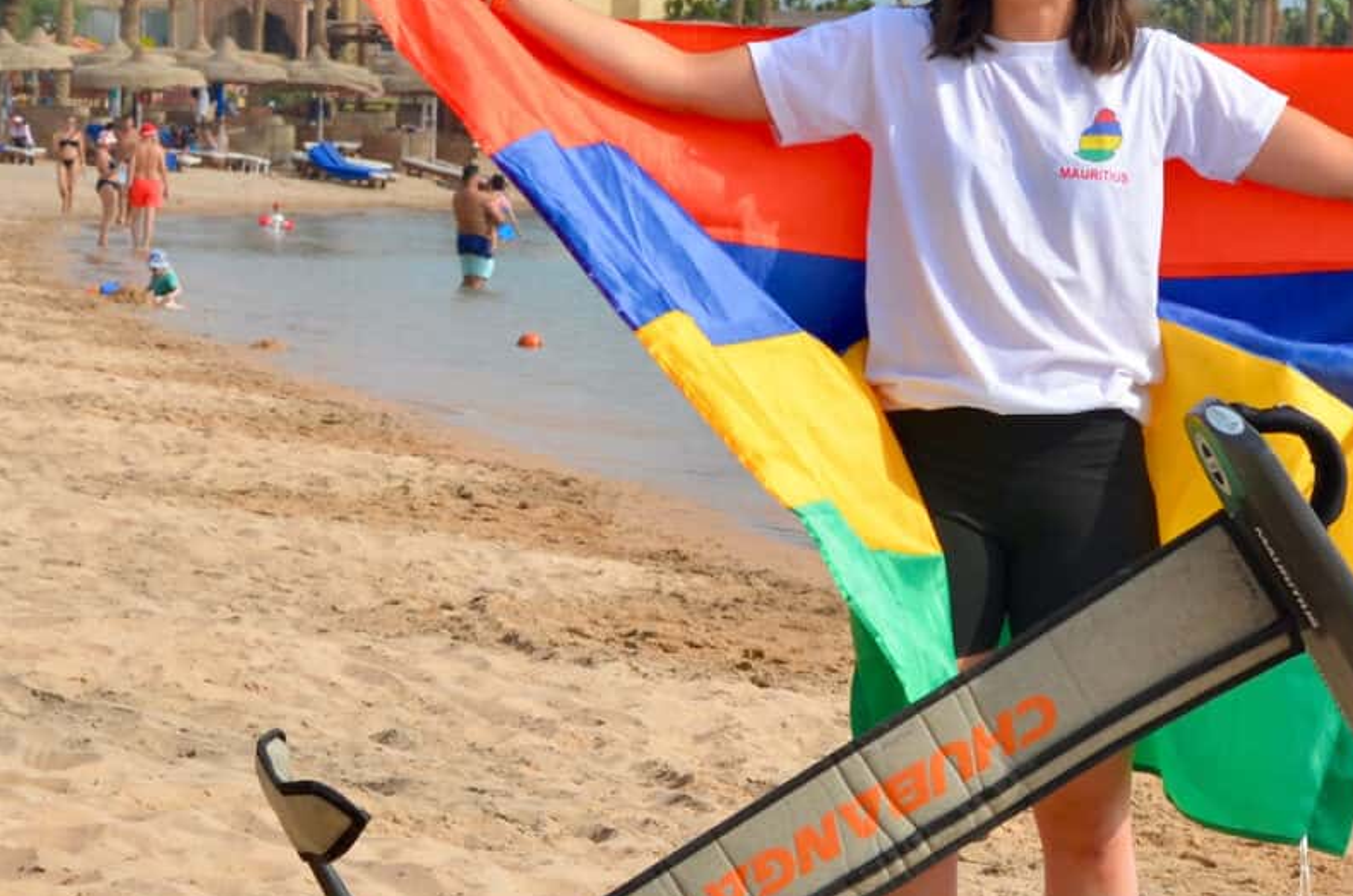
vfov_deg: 7.3
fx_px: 7050
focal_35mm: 188
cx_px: 1009
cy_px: 399
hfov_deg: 10.9
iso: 100
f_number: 9
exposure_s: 1/320
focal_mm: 50
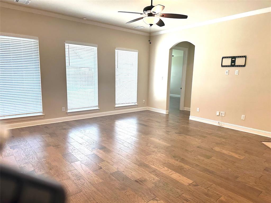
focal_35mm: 24
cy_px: 102
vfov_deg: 56.8
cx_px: 136
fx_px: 188
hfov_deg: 71.6
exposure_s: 1/158
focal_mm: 6.86
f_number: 1.78
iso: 100
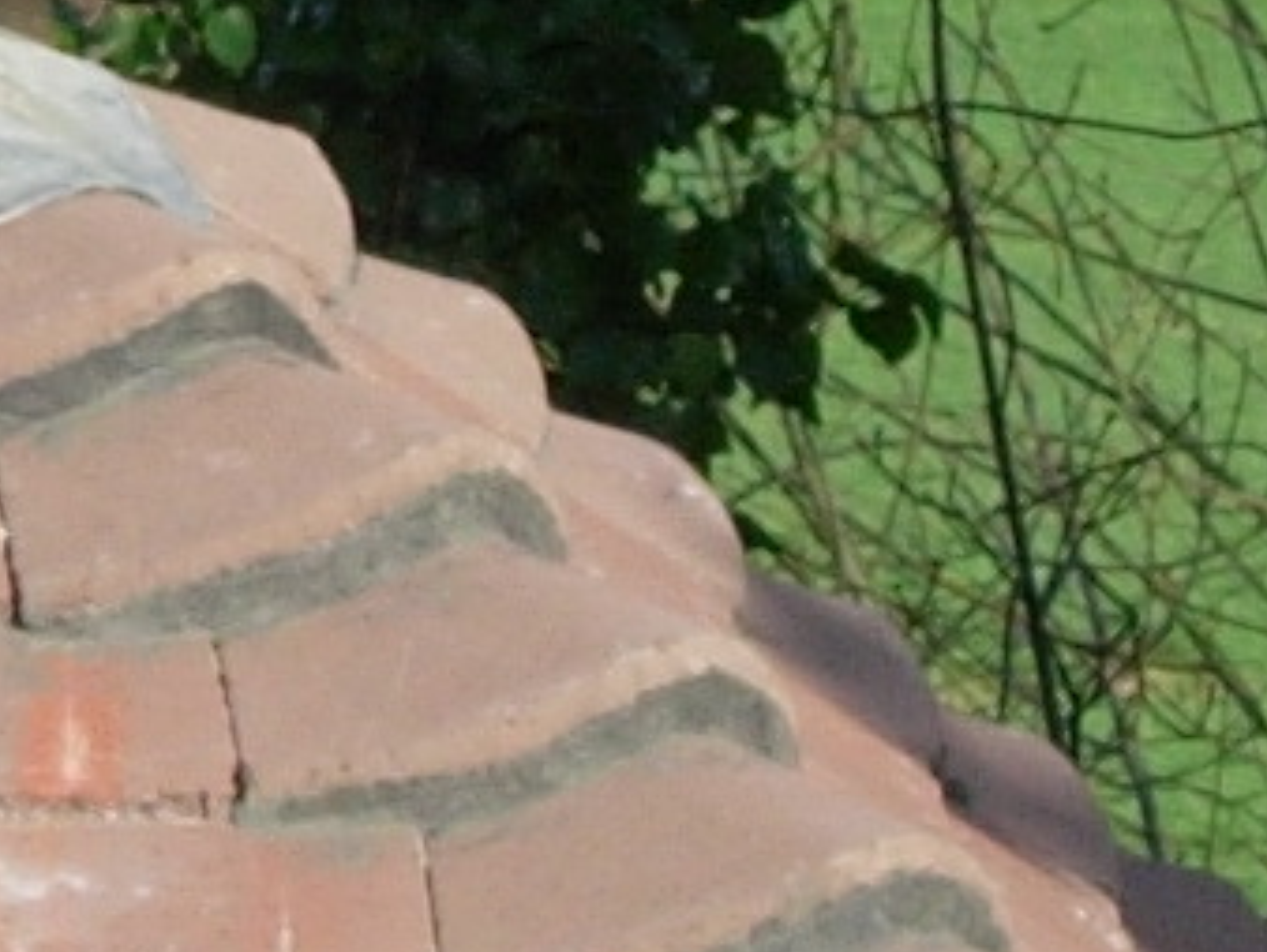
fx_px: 31719
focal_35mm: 866
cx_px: -750
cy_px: -180
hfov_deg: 2.3
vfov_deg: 1.7
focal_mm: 23.4
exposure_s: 1/362
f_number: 4.9
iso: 64
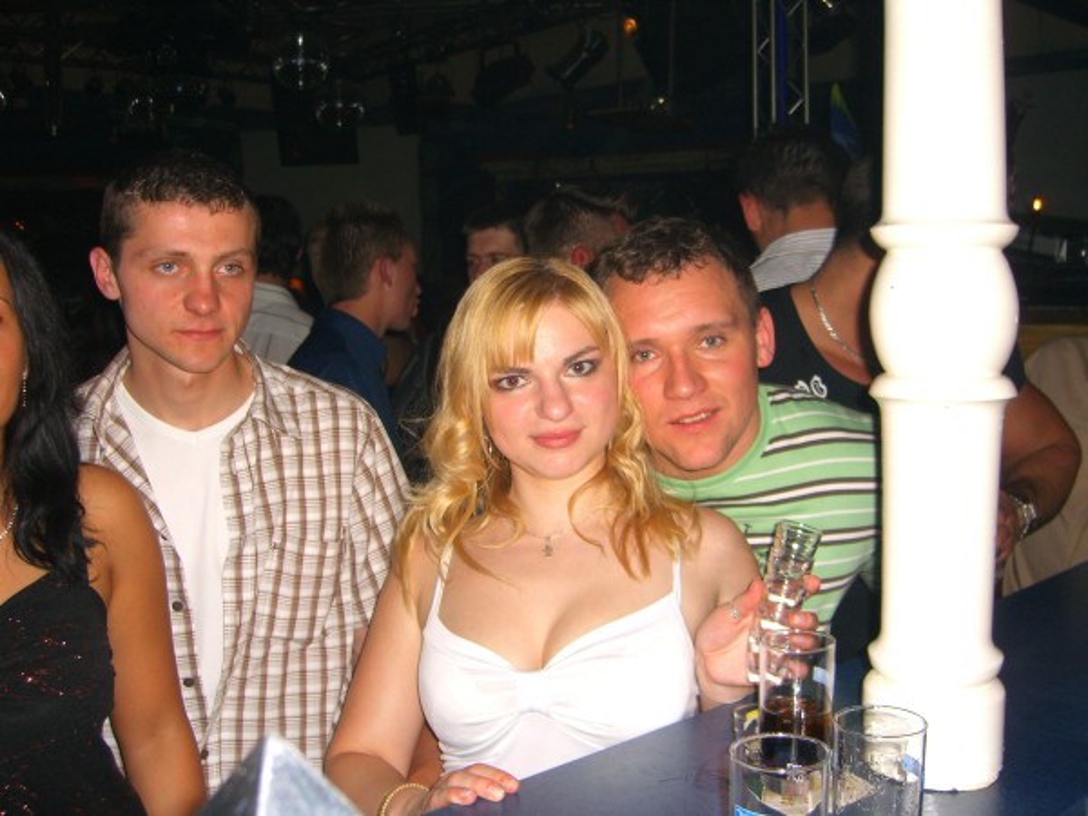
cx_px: 544
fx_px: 1194
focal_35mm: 38
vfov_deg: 37.7
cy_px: 408
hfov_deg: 49.0
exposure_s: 1/60
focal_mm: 7.9
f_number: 2.8
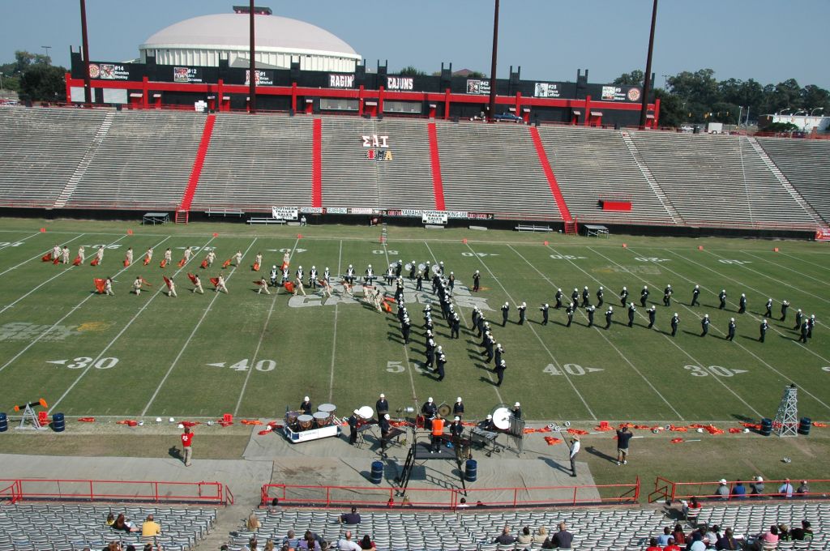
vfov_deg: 39.9
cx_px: 415
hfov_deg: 57.3
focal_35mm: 33
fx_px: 760
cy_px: 276
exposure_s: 1/400
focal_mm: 22
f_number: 10
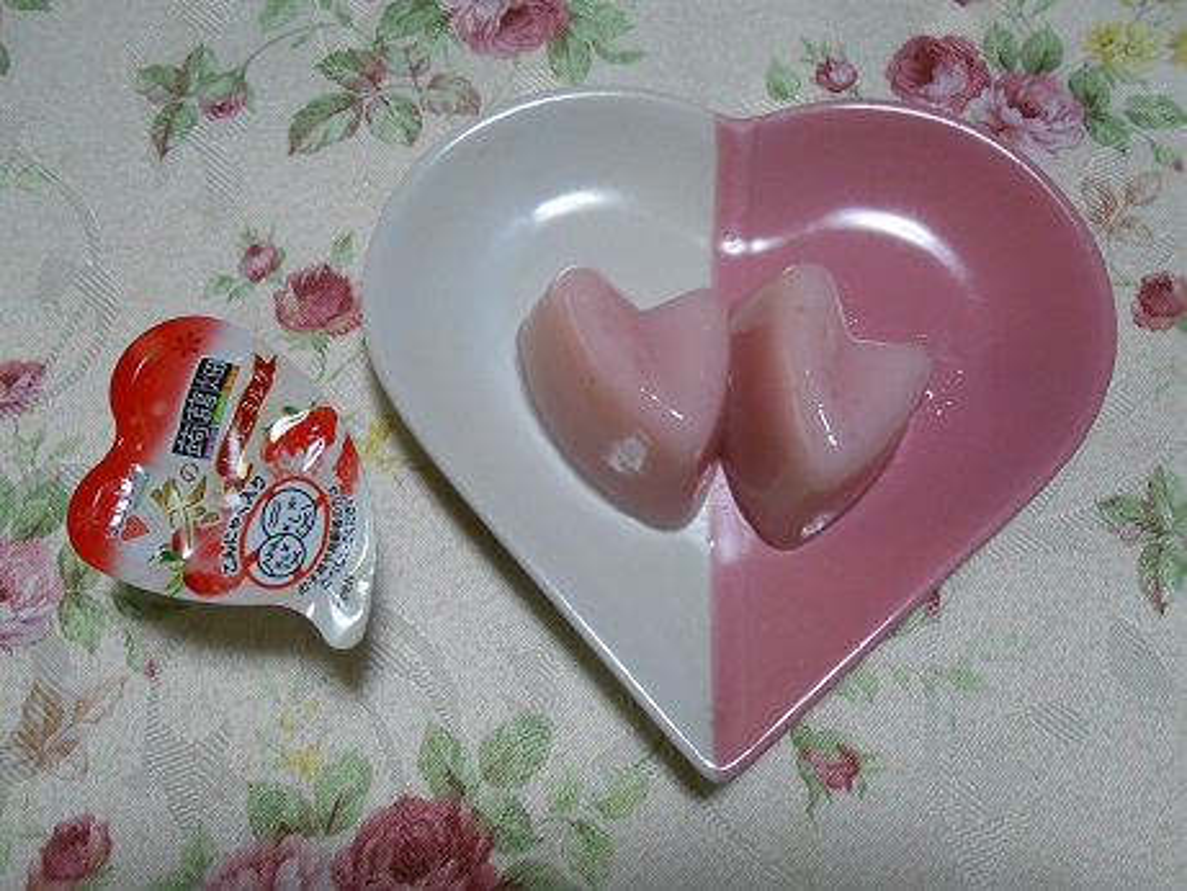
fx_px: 1029
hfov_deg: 60.0
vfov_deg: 46.8
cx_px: 594
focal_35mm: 30
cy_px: 446
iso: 400
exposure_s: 1/20
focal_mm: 5.3
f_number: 3.8
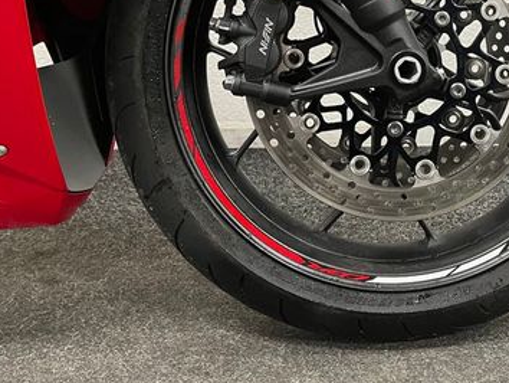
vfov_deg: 29.8
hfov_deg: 39.3
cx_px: 381
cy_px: 49
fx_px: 692
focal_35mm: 47
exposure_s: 1/50
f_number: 1.6
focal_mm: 5.1
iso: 320
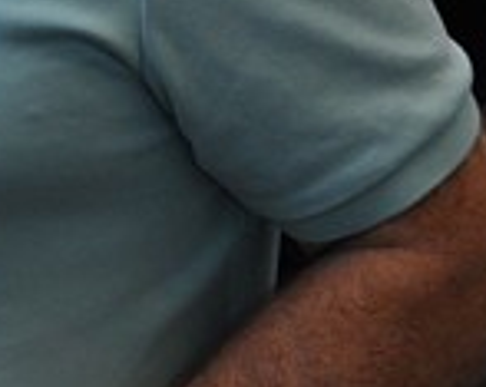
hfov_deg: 8.8
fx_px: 2888
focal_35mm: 201
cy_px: -142
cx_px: -615
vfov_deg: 7.6
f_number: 5
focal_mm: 21
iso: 400
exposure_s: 1/60
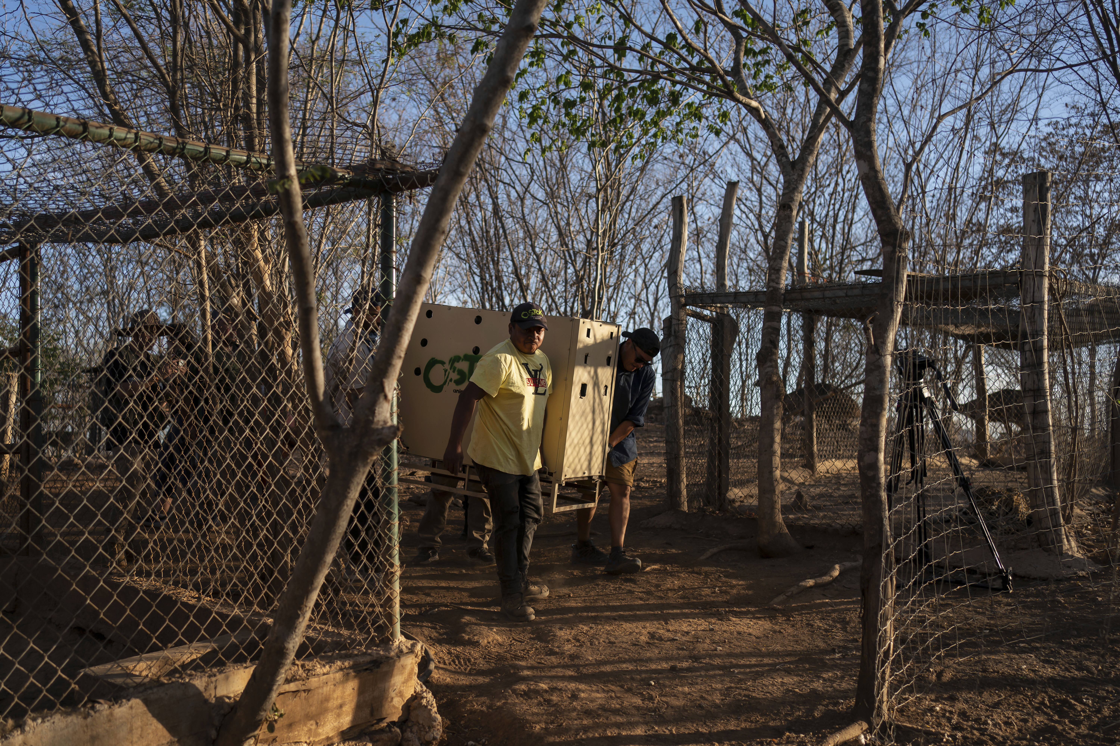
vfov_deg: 37.9
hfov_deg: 54.4
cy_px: 373
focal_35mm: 35
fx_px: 1089
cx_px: 560
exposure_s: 1/500
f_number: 2.8
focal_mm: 35
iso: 50
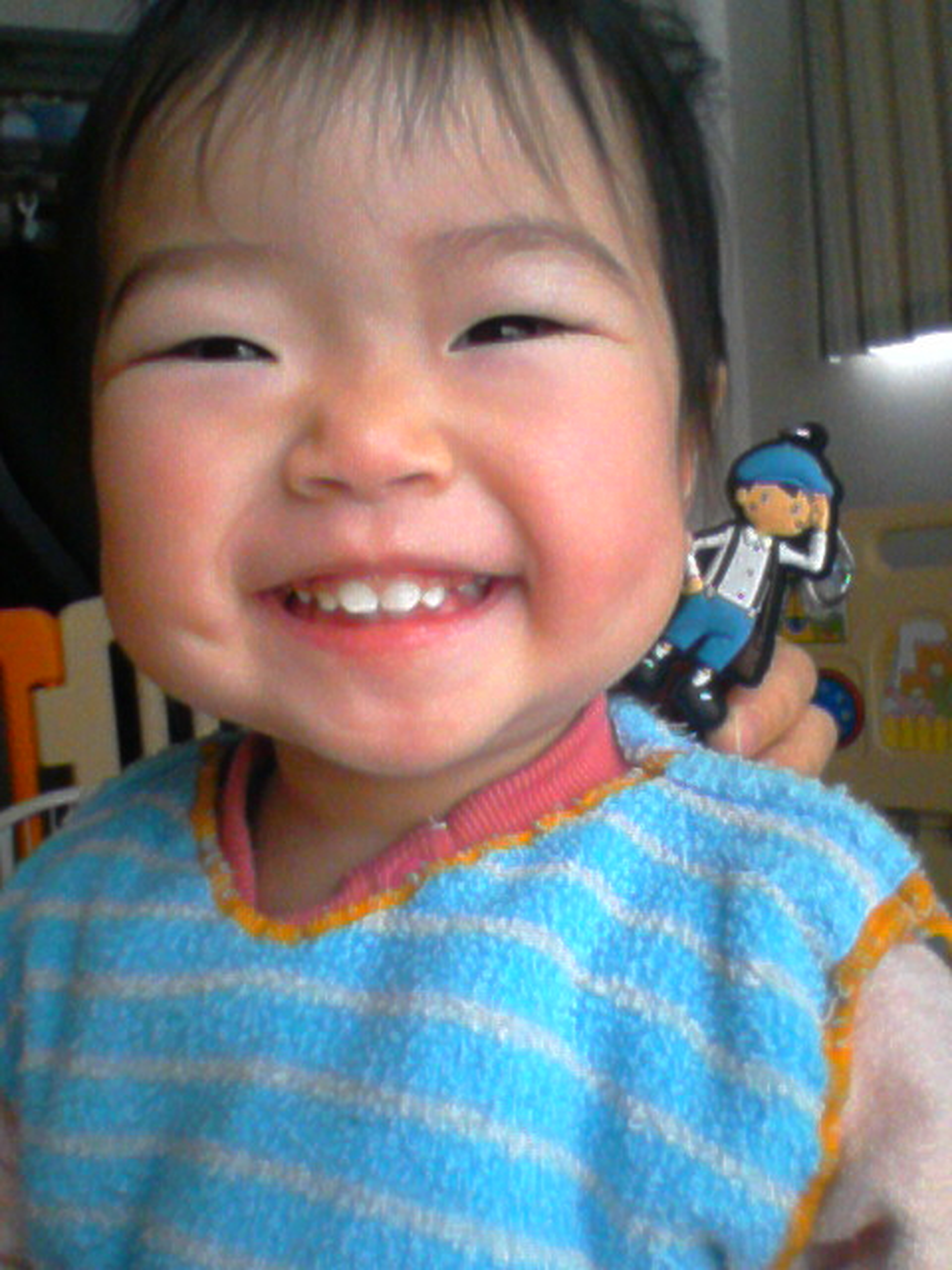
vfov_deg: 61.7
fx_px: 1063
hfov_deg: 48.2
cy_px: 635
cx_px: 476
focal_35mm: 29
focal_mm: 1.5
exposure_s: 1/55.6
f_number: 2.8
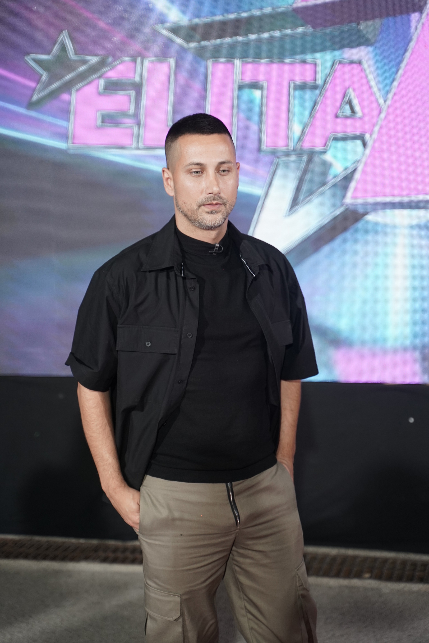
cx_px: 214
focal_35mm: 66
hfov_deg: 20.6
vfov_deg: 30.5
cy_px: 322
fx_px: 1180
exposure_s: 1/200
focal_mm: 66
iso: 1000
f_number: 2.8
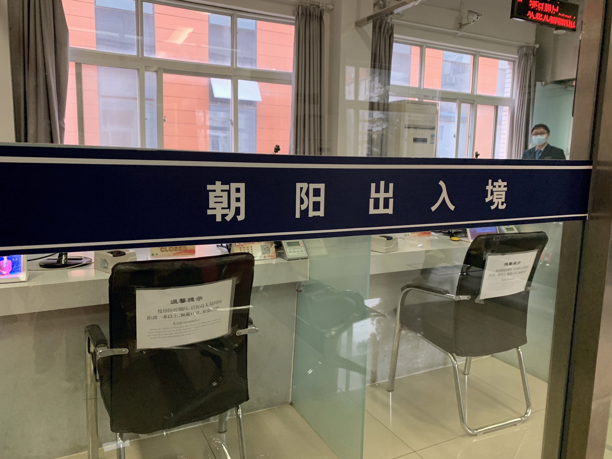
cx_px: 306
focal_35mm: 26
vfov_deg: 53.1
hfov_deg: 67.3
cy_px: 230
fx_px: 460
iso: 250
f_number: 1.8
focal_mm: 4.25
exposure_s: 1/50
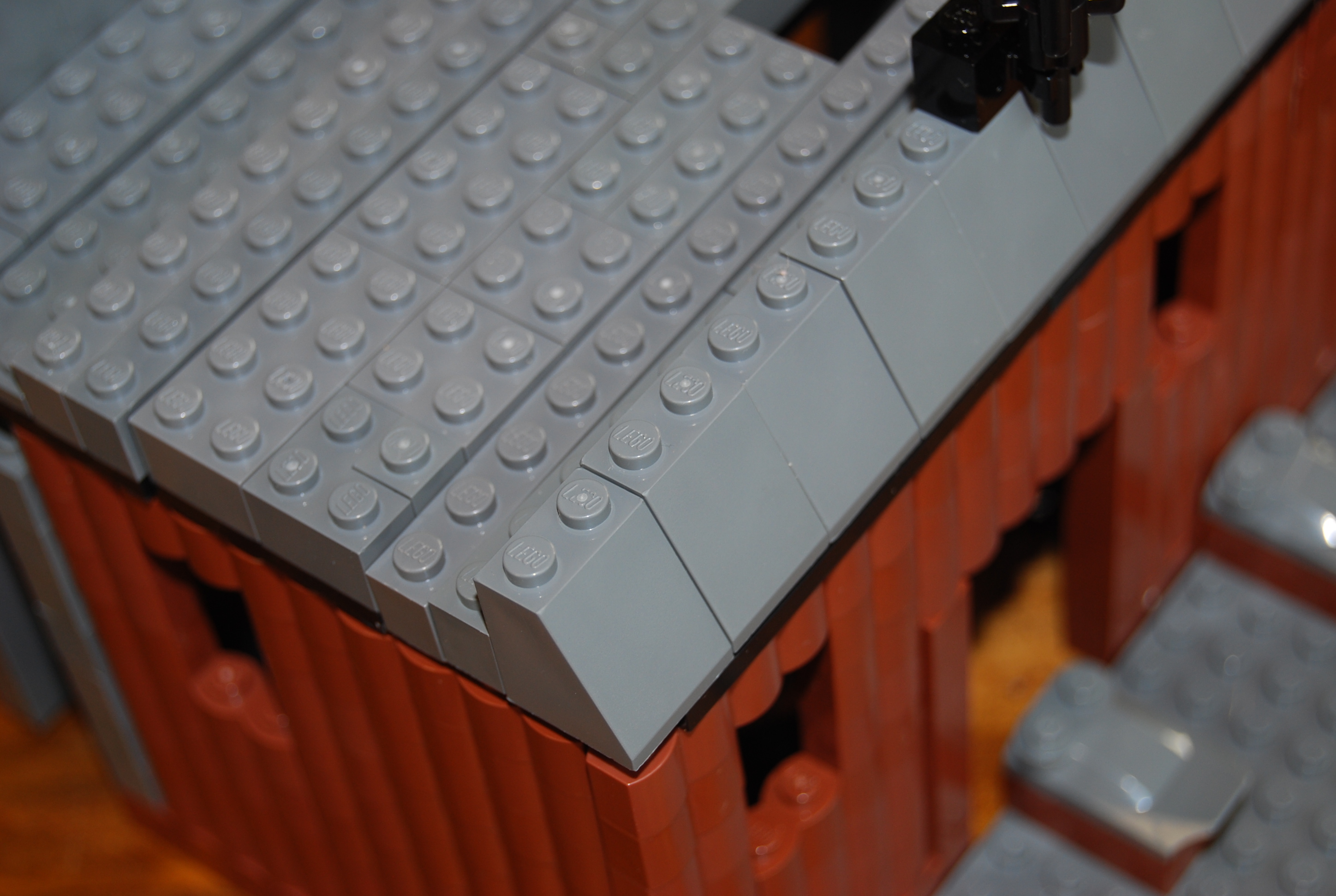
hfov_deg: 24.6
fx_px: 3068
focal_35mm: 82
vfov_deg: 16.6
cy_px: 448
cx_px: 668
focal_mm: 55
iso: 200
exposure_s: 1/60
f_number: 5.6
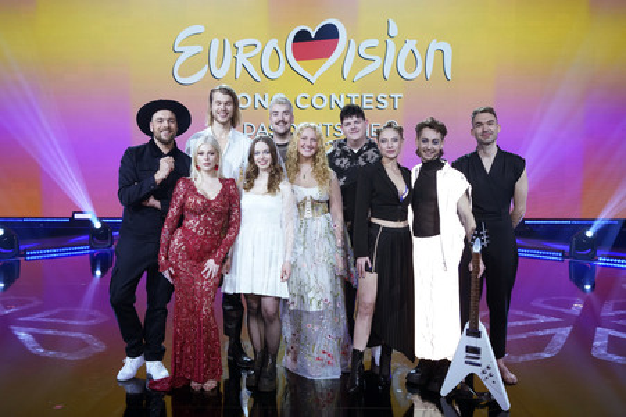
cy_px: 208
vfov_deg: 39.9
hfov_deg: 57.3
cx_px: 313
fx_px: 573
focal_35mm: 33
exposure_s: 1/125
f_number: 5
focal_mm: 33
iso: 2000
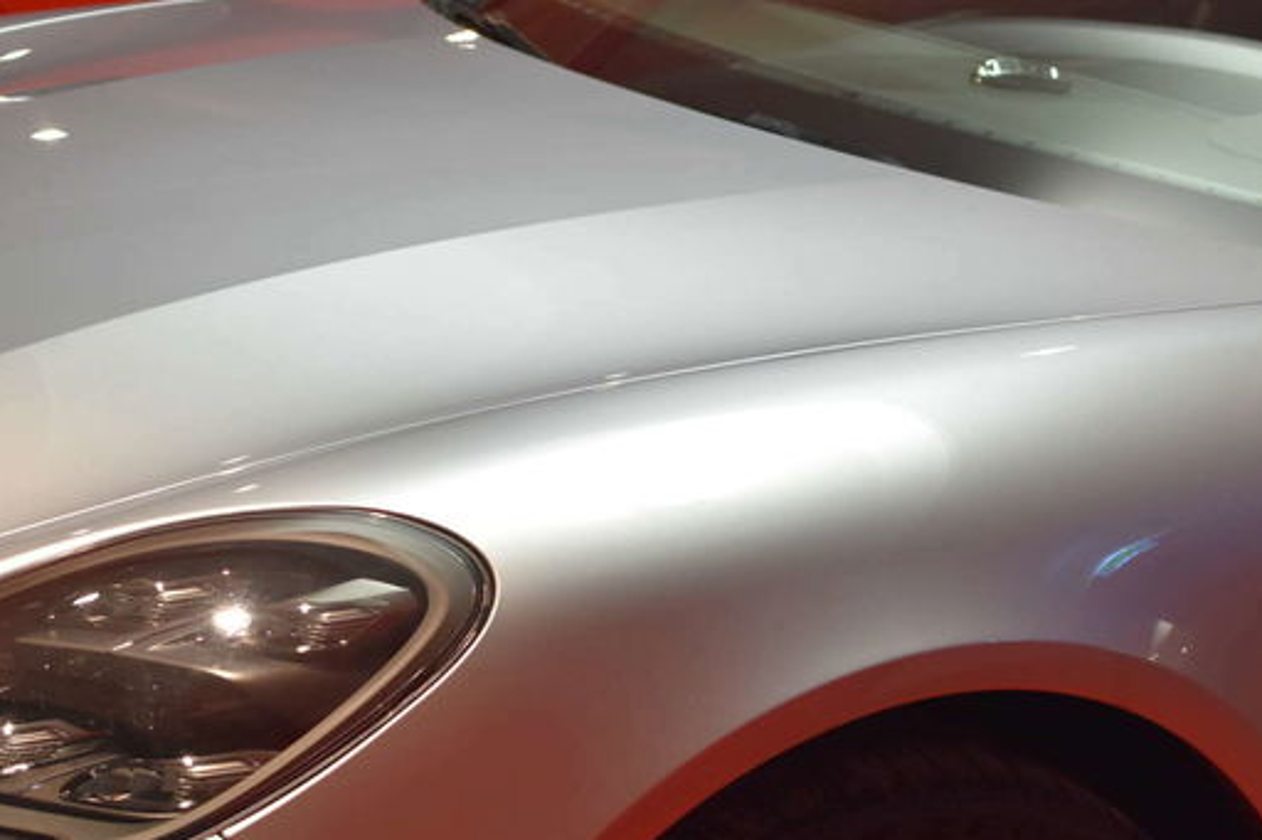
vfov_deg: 13.0
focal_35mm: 105
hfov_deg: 19.2
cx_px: 192
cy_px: 408
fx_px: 3679
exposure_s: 1/60
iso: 800
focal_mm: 35
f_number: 3.5
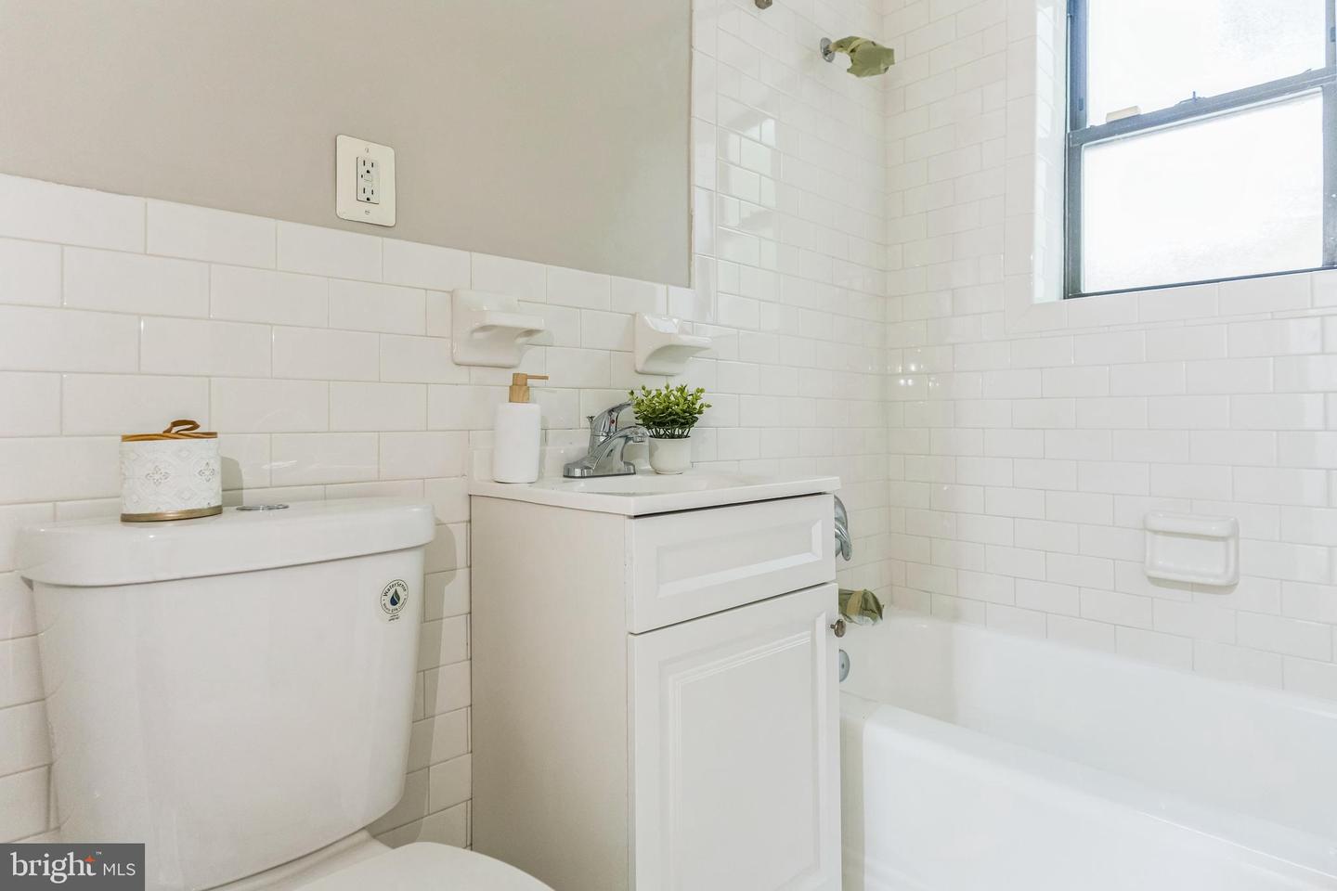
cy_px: 446
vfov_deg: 61.9
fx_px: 743
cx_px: 668
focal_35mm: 20
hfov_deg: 84.0
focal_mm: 20
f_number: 4
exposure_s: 1/30
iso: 1600
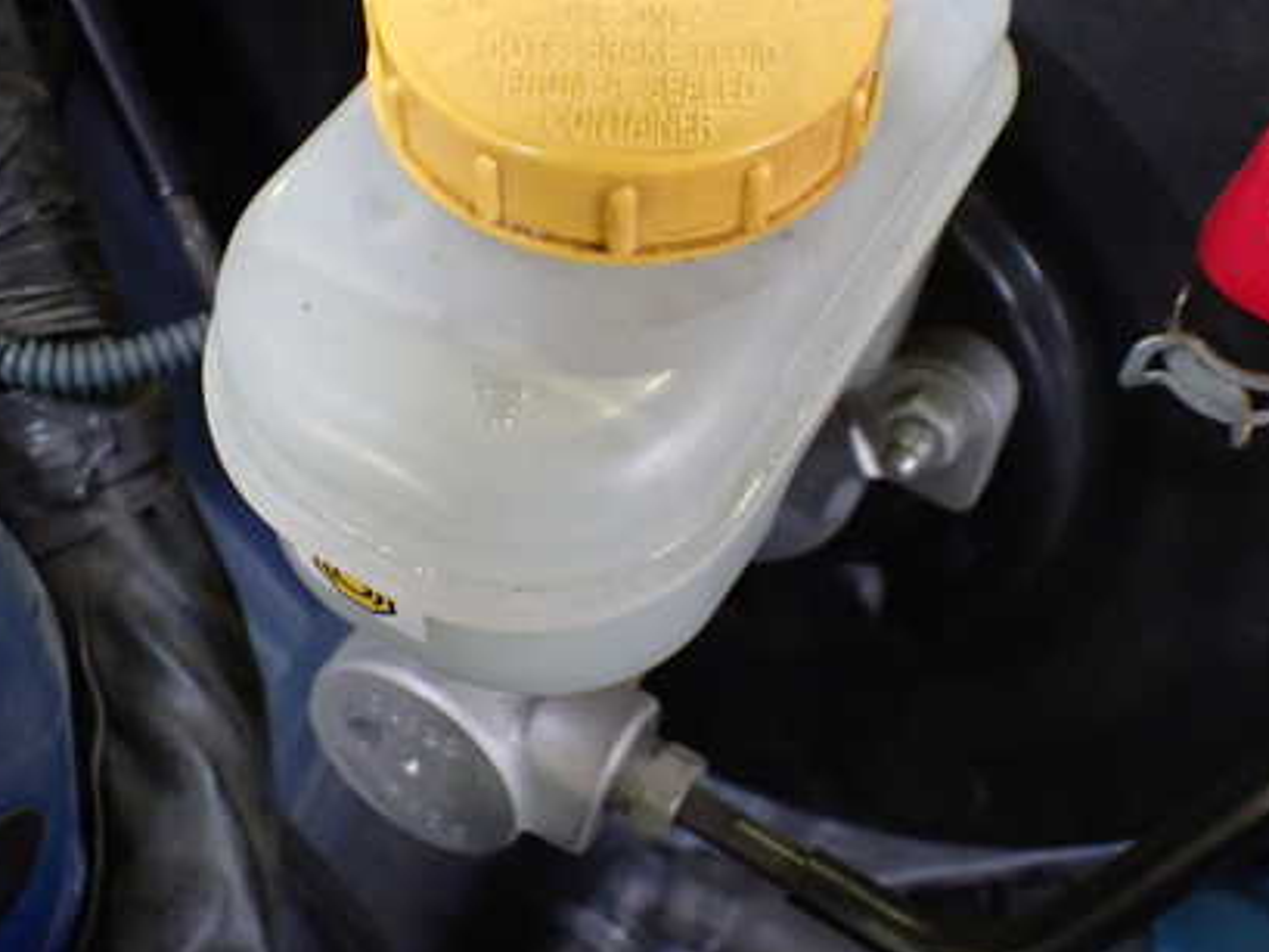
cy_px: 397
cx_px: 583
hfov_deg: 42.9
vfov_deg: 32.8
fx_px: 1613
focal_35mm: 44
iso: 800
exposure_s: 1/60
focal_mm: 5.4
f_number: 2.3
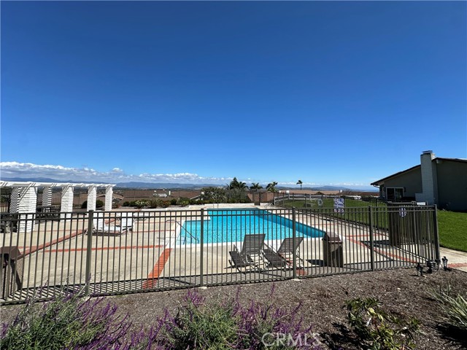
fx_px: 189
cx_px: 234
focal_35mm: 14
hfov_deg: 102.1
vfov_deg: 85.7
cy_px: 175
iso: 50
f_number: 2.2
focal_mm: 2.22
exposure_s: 1/3861
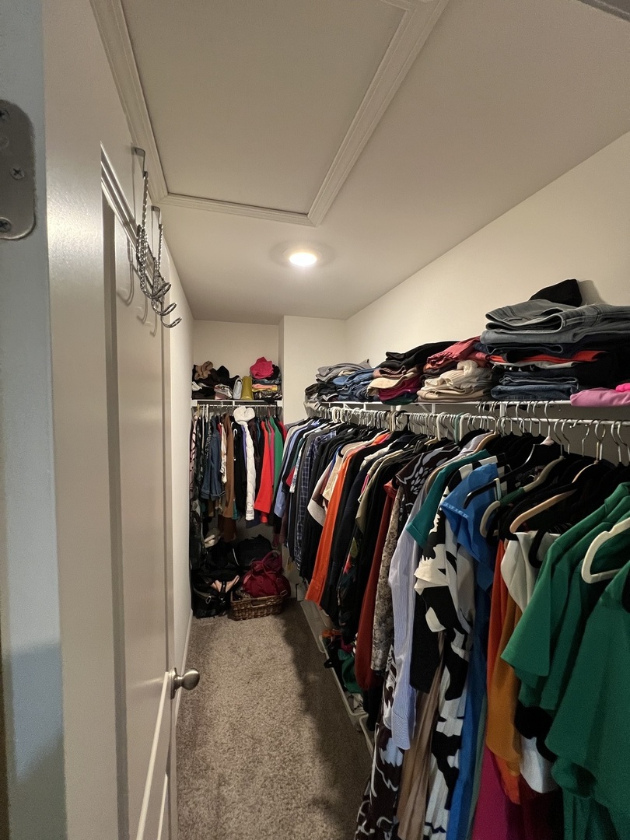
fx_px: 315
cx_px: 315
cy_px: 420
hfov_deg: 89.9
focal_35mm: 13
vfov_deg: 106.2
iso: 400
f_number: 1.8
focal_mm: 1.57
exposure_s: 1/60
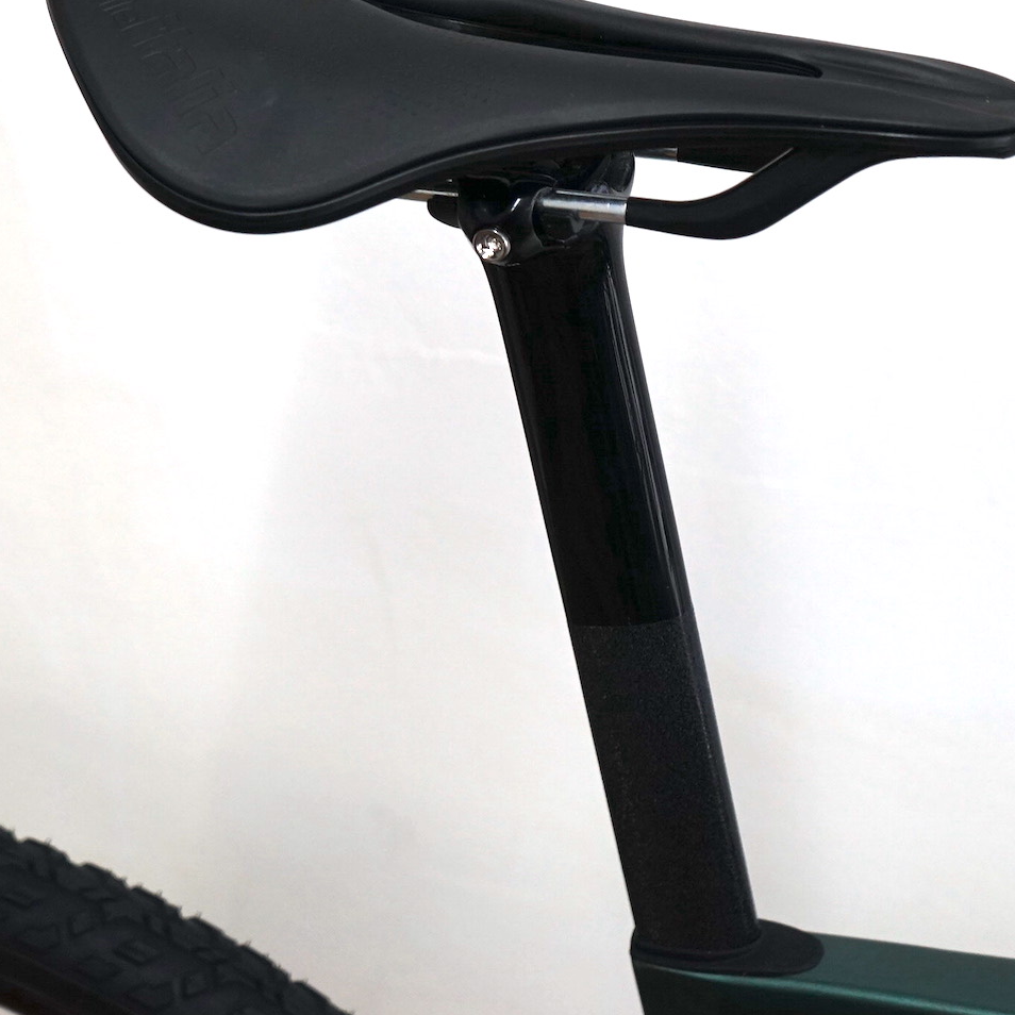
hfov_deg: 24.3
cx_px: 498
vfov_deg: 24.2
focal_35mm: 71
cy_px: 320
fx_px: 2355
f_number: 4
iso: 1000
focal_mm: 38
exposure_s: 1/160
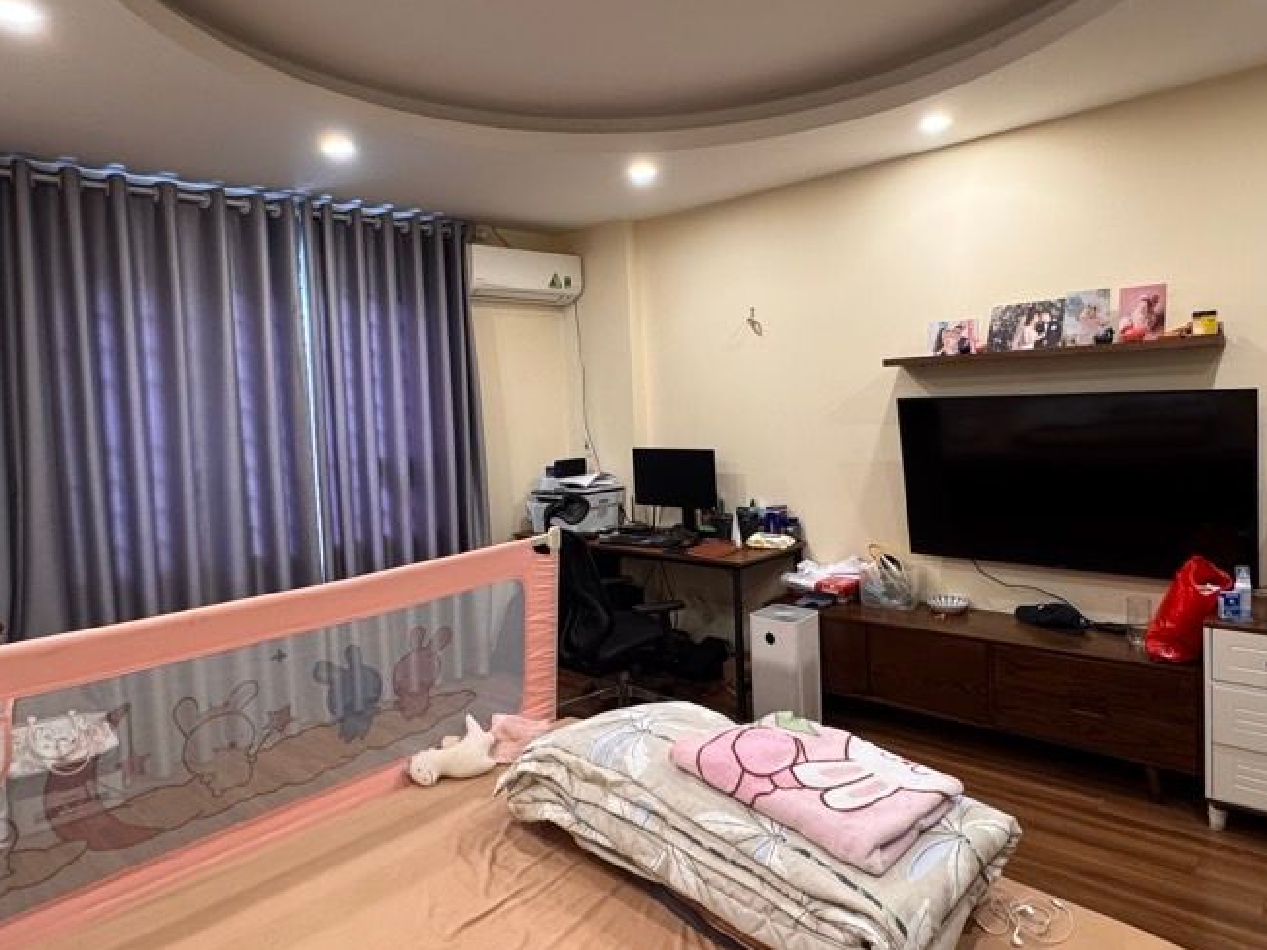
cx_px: 632
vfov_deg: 61.0
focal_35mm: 22
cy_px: 445
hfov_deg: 76.4
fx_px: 805
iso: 200
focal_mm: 2.22
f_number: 2.2
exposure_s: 1/50
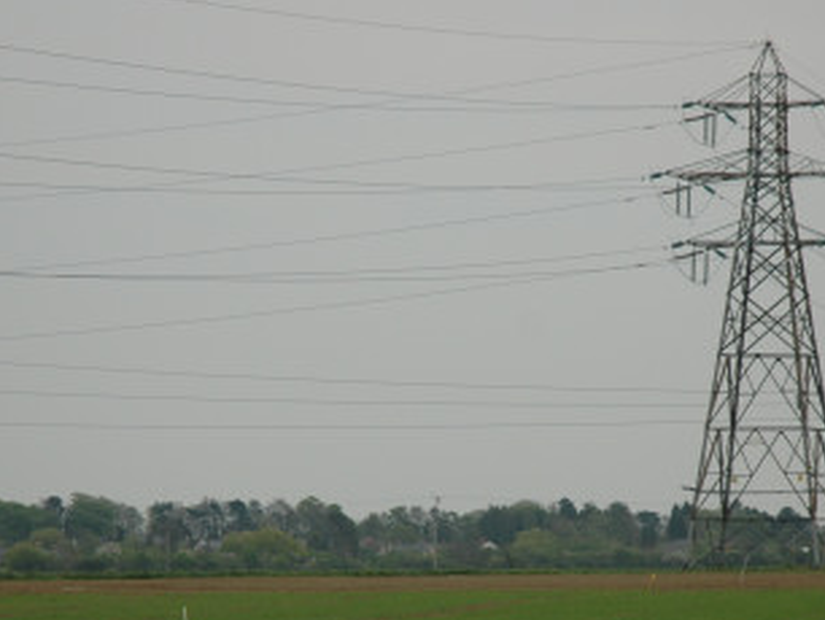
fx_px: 5033
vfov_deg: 7.0
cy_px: 415
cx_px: 445
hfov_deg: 9.4
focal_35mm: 211
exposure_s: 1/800
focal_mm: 70
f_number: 4.5
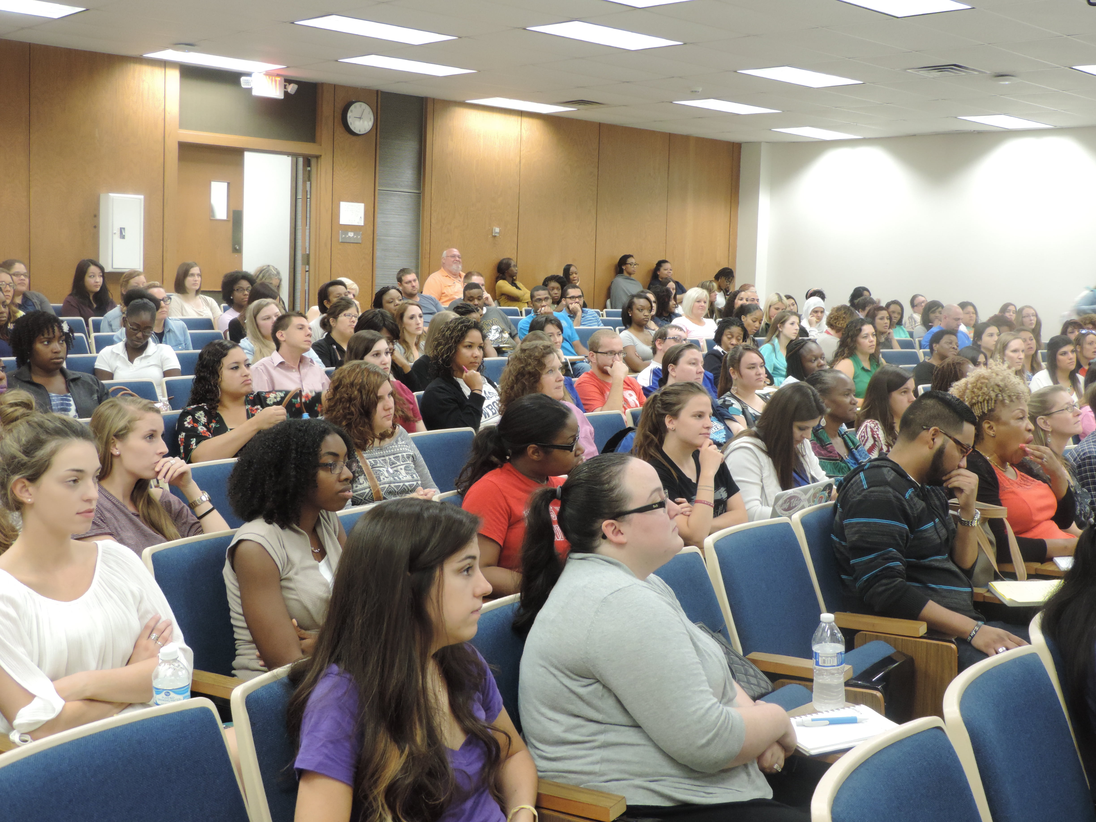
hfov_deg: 43.9
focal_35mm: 43
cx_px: 548
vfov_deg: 33.6
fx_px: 1361
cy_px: 411
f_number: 3.4
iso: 400
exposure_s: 1/15
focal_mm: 7.6
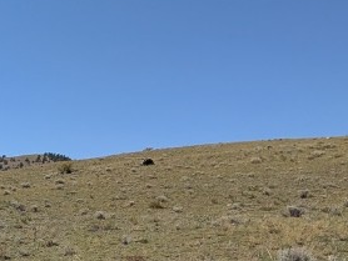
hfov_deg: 29.6
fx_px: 443
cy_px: 241
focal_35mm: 44
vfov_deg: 31.2
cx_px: -151
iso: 57
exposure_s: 1/4184
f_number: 1.7
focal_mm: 2.02
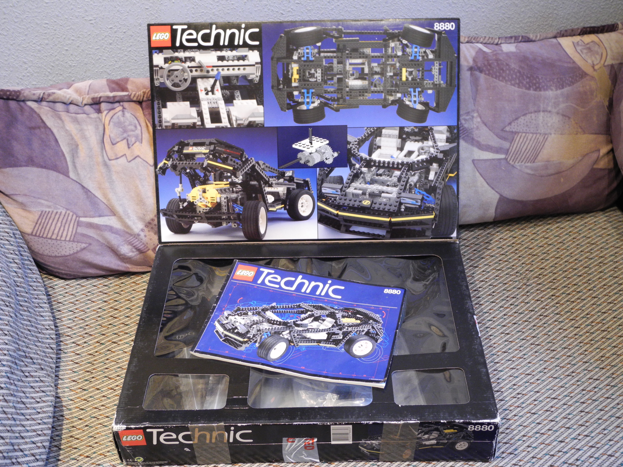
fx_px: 738
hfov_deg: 45.8
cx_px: 312
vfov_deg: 35.1
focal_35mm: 41
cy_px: 234
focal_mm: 8.8
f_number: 3.2
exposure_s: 1/7.5
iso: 400
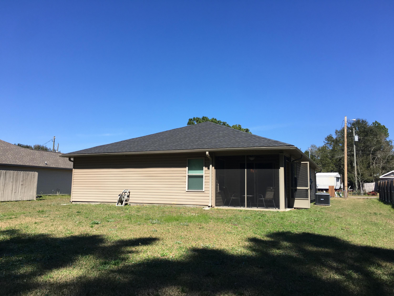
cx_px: 197
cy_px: 148
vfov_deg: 48.2
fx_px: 330
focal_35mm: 29
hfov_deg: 61.7
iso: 25
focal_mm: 4.15
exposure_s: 1/1451
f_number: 2.2
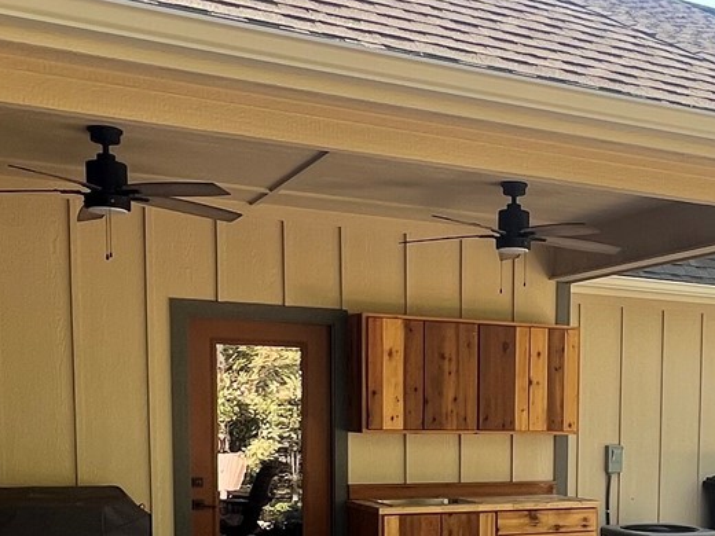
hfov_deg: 37.9
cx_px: 594
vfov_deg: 28.5
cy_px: 526
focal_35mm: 48
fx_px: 991
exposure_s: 1/116
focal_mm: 1.57
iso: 32
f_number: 1.8
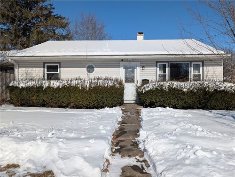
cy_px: 88
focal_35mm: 24
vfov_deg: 56.9
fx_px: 163
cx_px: 118
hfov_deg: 71.5
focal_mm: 6.9
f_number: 1.68
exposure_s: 1/2924
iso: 22
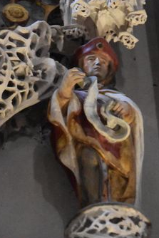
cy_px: 109
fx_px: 2806
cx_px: 100
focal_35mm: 424
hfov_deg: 3.2
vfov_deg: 4.9
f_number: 5
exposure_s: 1/100
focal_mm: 135
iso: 12800
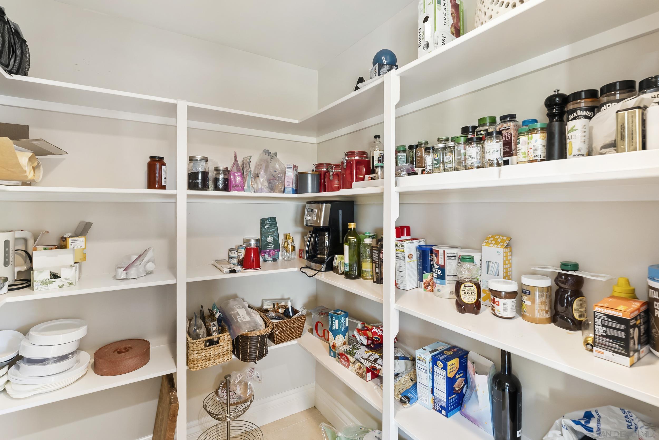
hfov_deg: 93.2
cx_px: 330
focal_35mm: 17
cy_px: 220
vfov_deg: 70.5
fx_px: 311
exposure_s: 1
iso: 500
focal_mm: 17
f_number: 8
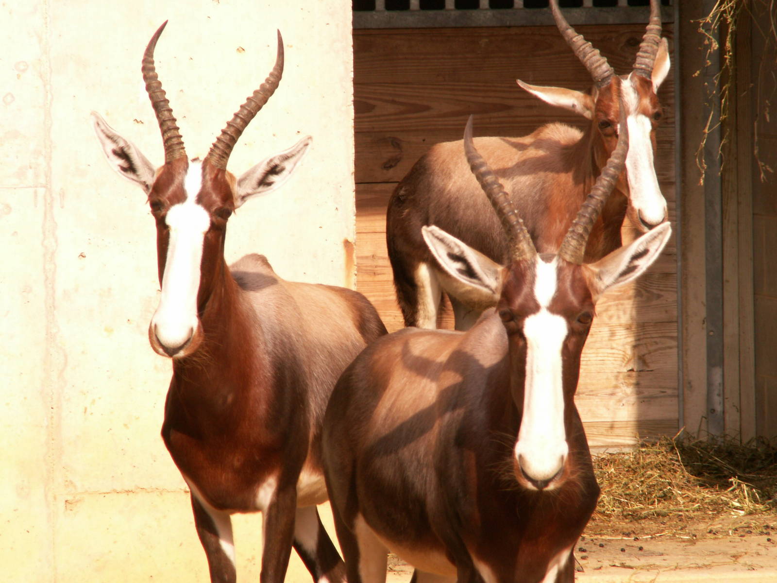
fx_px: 6195
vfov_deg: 5.4
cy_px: 292
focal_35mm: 276
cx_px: 388
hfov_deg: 7.2
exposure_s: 1/125
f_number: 6.3
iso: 50
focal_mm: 45.18
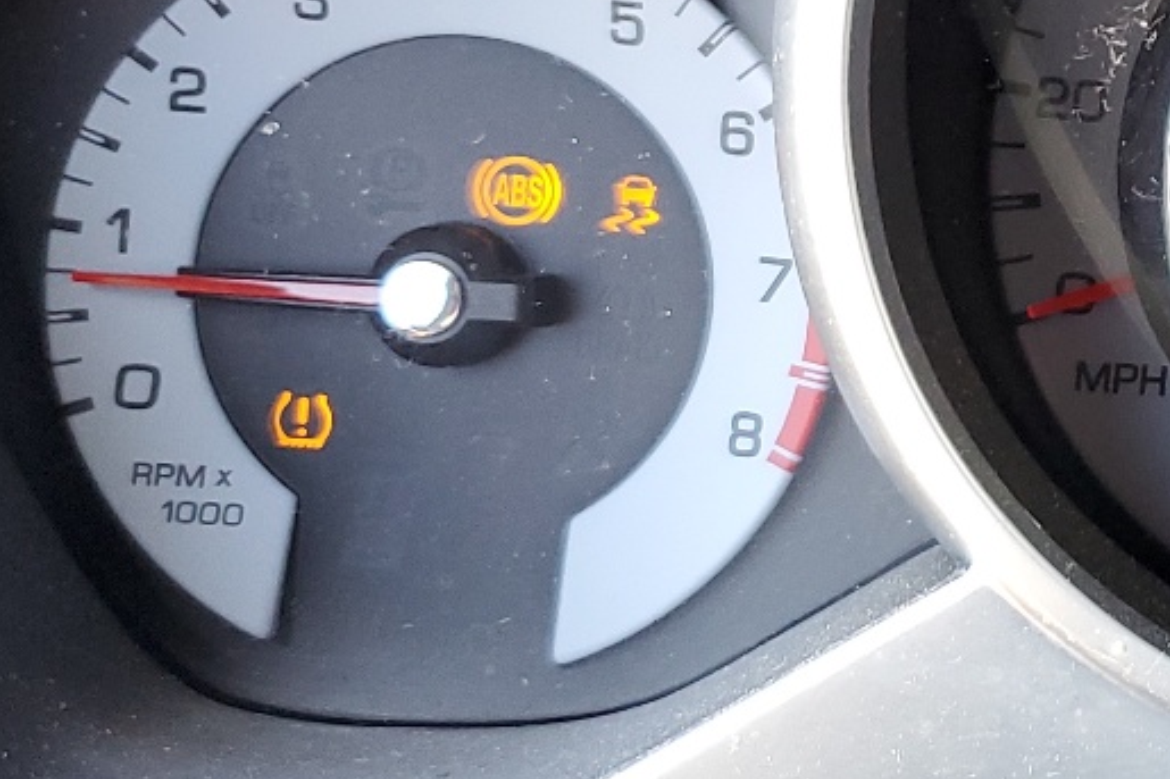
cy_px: 152
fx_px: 2729
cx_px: 1427
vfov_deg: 16.1
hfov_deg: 22.2
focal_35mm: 84
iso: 98
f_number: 1.5
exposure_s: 1/60.2
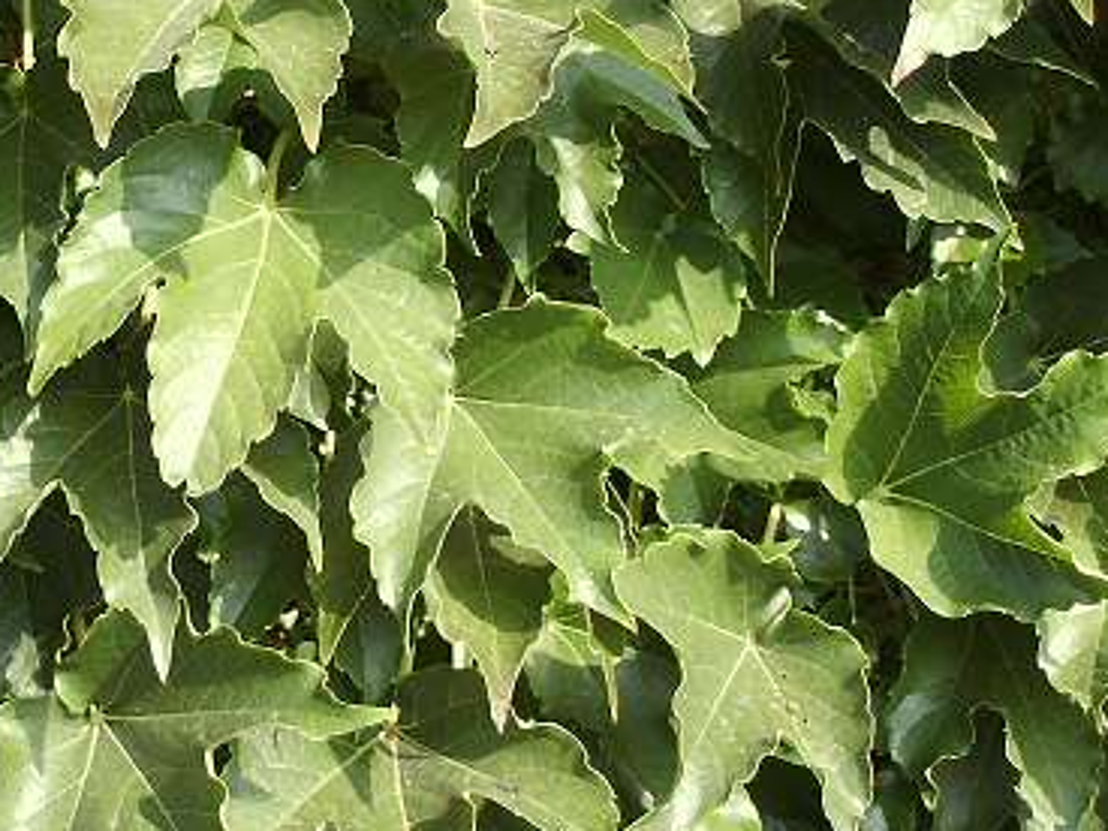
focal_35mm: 76
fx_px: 2433
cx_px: 160
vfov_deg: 19.3
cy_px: 250
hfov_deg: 25.1
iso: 64
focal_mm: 7.18
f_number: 3
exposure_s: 1/250
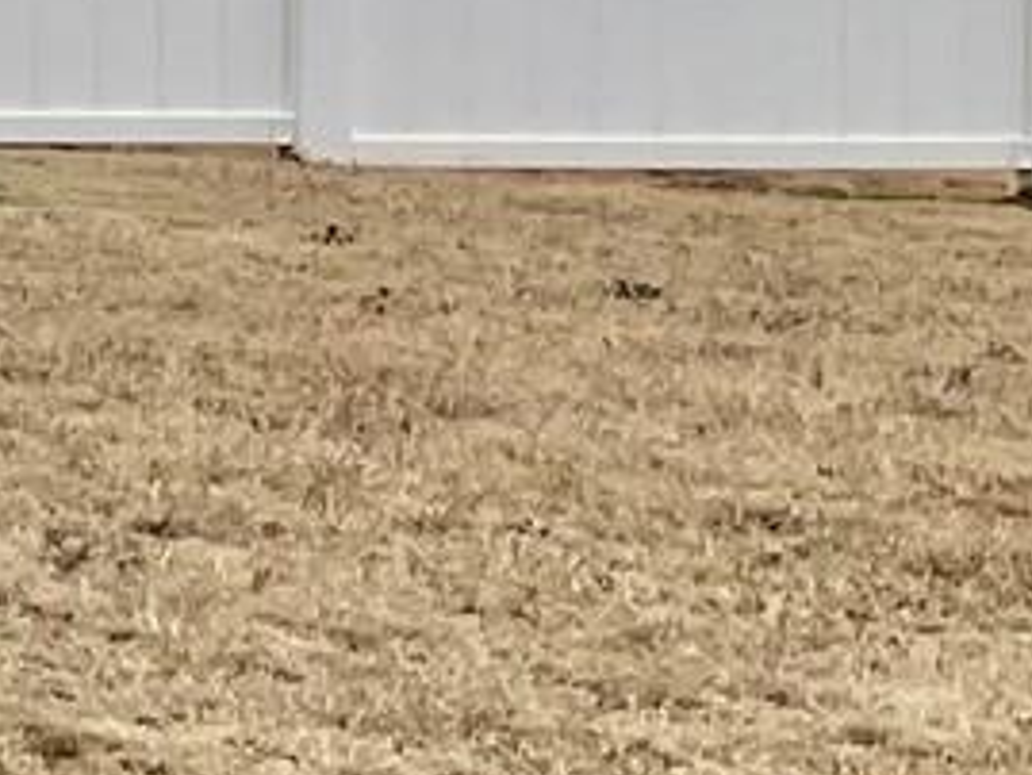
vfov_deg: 7.3
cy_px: -518
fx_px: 5906
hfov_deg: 7.5
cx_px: -2866
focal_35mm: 198
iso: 50
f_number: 1.6
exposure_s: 1/2309
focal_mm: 5.1
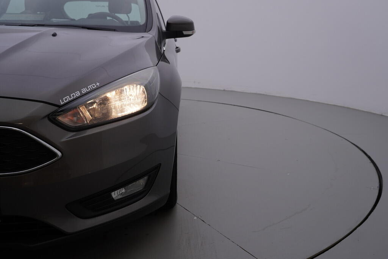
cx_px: 194
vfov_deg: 36.9
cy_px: 130
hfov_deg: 53.1
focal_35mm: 36
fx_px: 388
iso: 125
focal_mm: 24
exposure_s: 1/125
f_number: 5
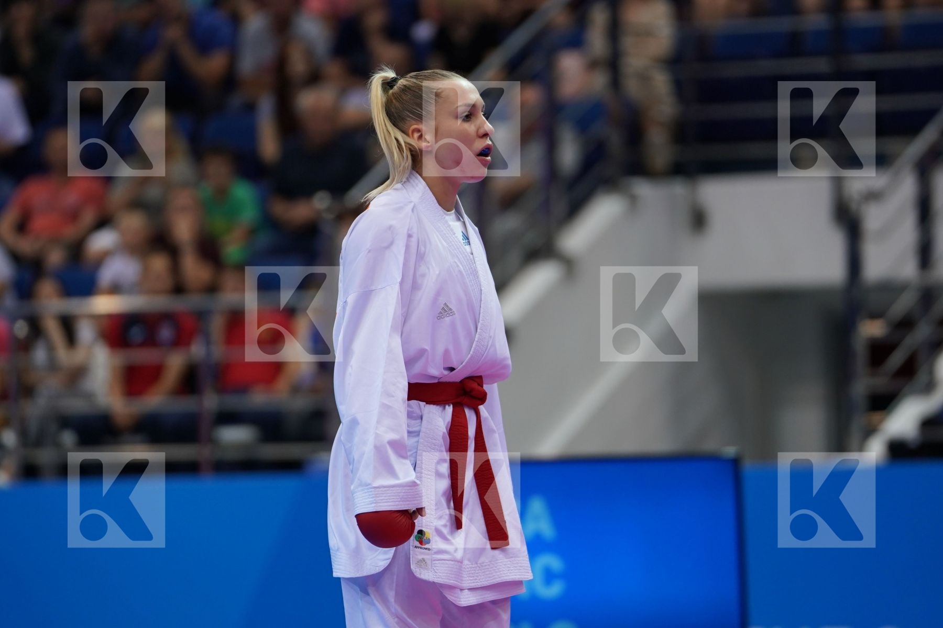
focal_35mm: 300
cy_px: 314
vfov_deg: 4.6
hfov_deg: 6.9
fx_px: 7858
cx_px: 472
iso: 800
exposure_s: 1/800
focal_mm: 200
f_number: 2.8
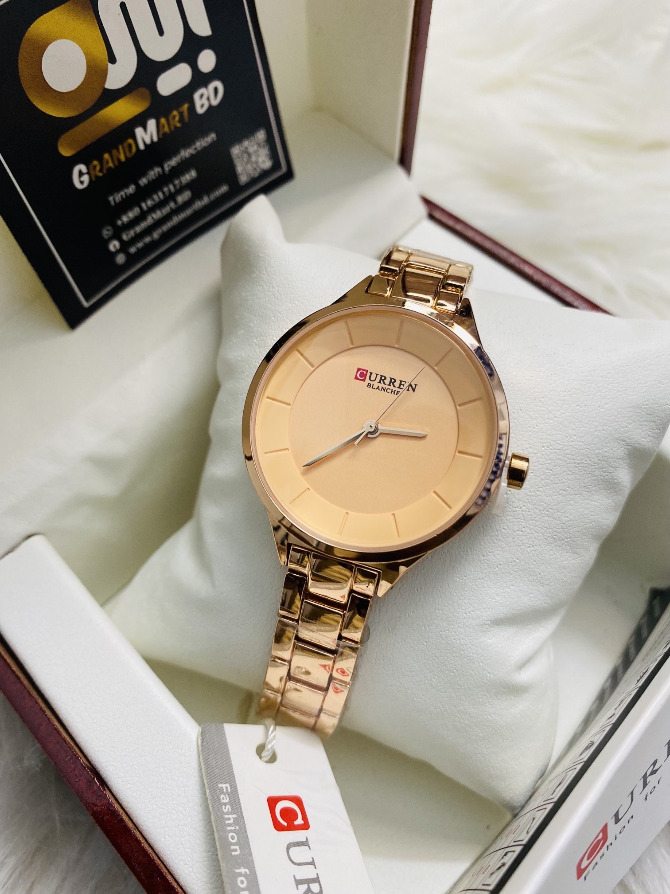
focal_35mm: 26
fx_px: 671
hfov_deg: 53.1
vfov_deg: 67.3
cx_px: 335
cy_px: 447
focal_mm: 4.25
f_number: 1.8
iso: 100
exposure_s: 1/101
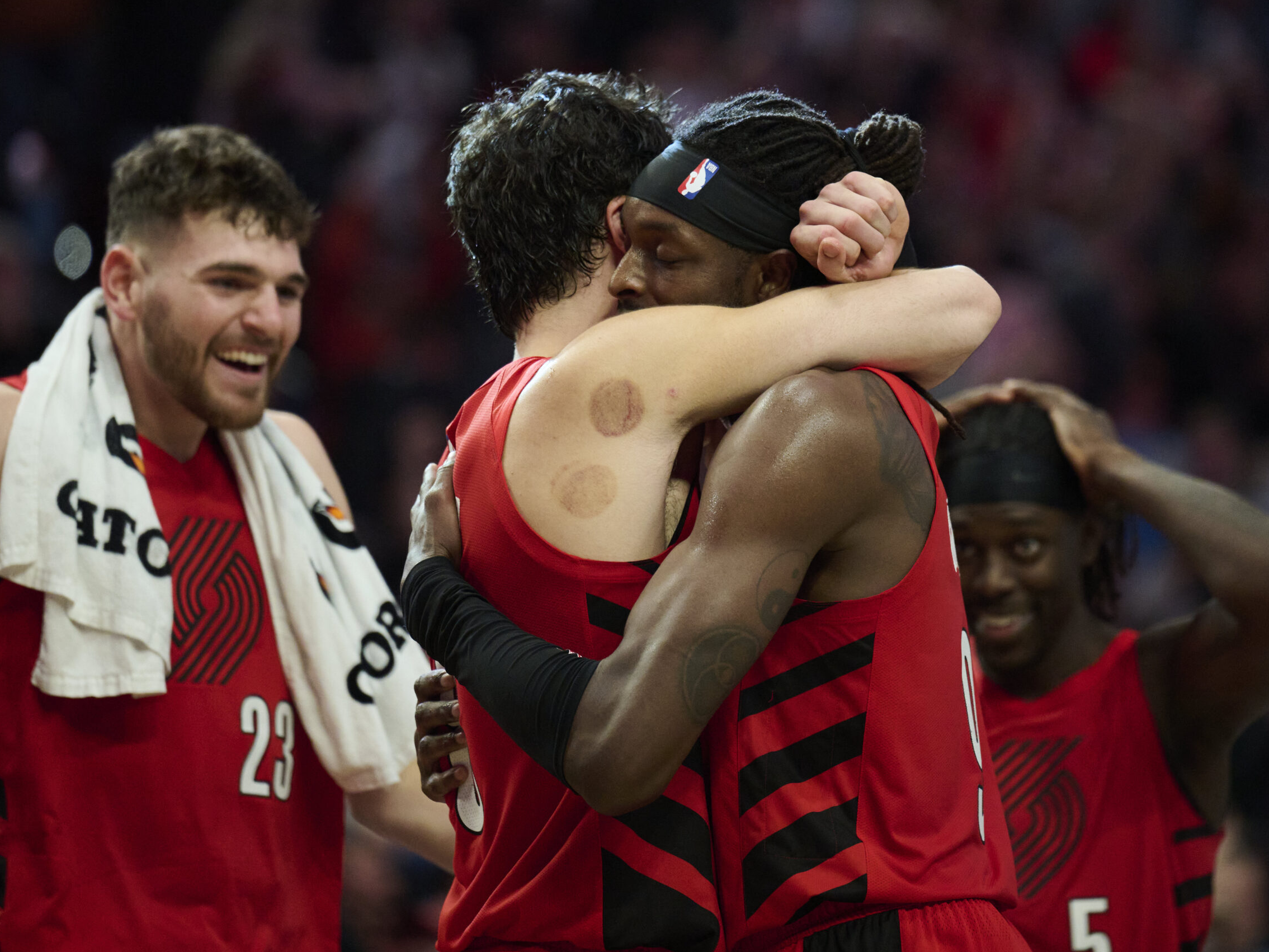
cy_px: 475
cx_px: 651
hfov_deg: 9.1
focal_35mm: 217
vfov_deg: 6.8
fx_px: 7955
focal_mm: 200
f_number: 2.8
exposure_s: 1/1919
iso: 4000
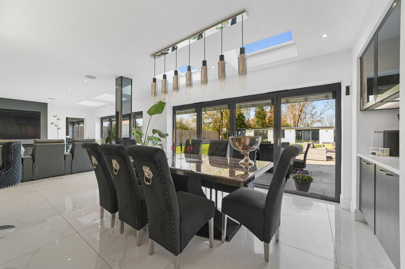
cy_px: 134
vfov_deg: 81.1
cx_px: 202
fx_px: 157
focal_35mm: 14
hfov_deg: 104.3
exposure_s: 1/6
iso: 400
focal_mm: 14
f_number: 8
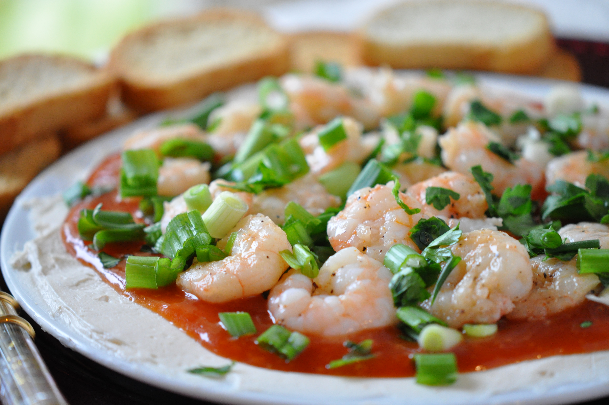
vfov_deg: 10.7
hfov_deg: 16.1
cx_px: 304
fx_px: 2154
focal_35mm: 128
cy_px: 202
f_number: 4
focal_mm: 85
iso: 1600
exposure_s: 1/125
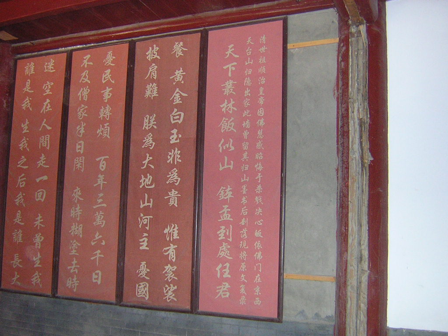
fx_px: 466
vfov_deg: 39.7
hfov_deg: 51.4
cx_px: 224
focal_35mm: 36
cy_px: 168
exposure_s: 1/60.1
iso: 400
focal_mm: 4.7
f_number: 2.6
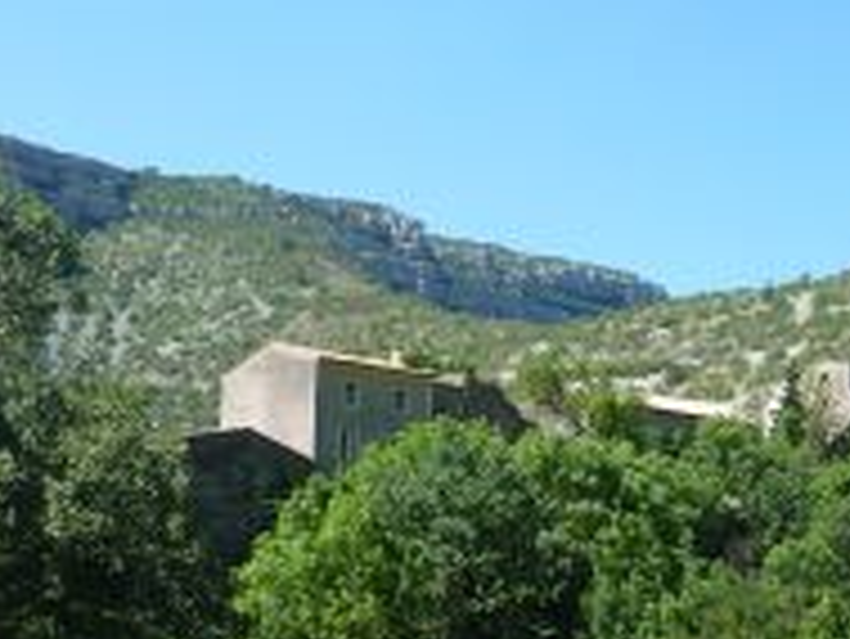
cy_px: 504
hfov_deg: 33.6
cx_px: 814
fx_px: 1302
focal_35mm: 53
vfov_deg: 27.1
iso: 80
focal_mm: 4.1
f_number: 4
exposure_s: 1/320
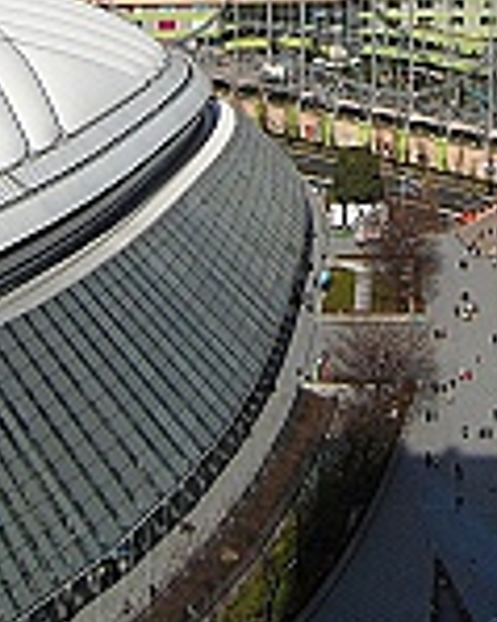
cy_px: -167
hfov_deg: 21.6
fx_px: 1252
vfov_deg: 24.6
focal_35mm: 68
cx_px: 514
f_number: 6.3
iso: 100
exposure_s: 1/800
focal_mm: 12
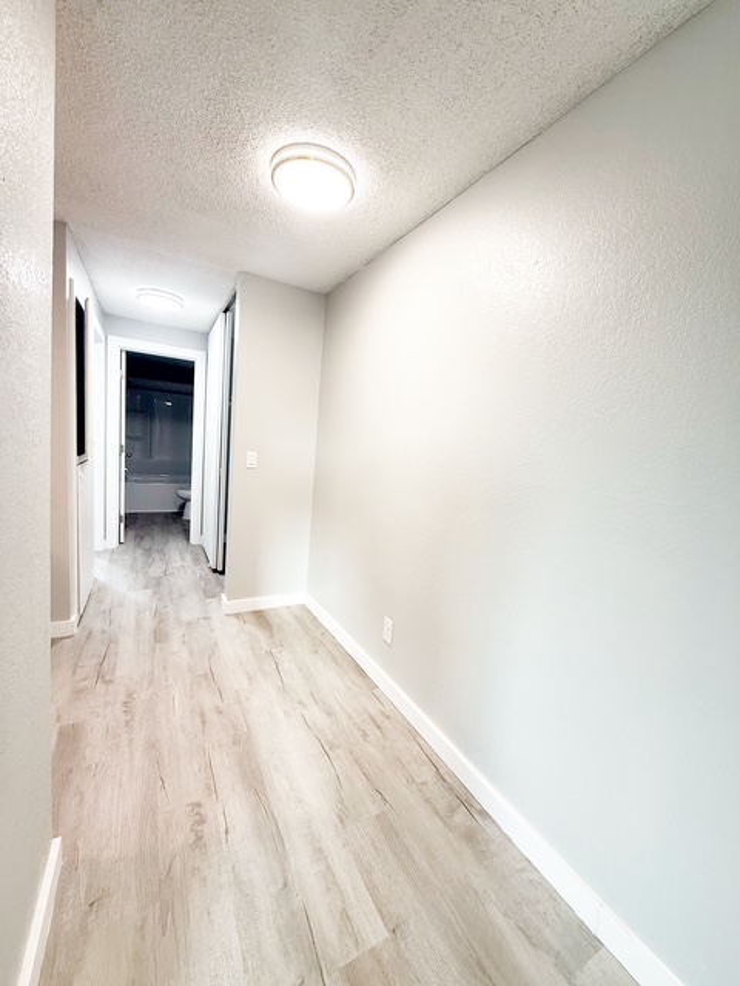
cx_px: 370
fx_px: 399
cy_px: 493
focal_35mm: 14
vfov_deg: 102.1
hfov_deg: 85.7
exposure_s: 1/120
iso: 200
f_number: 2.2
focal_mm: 2.22
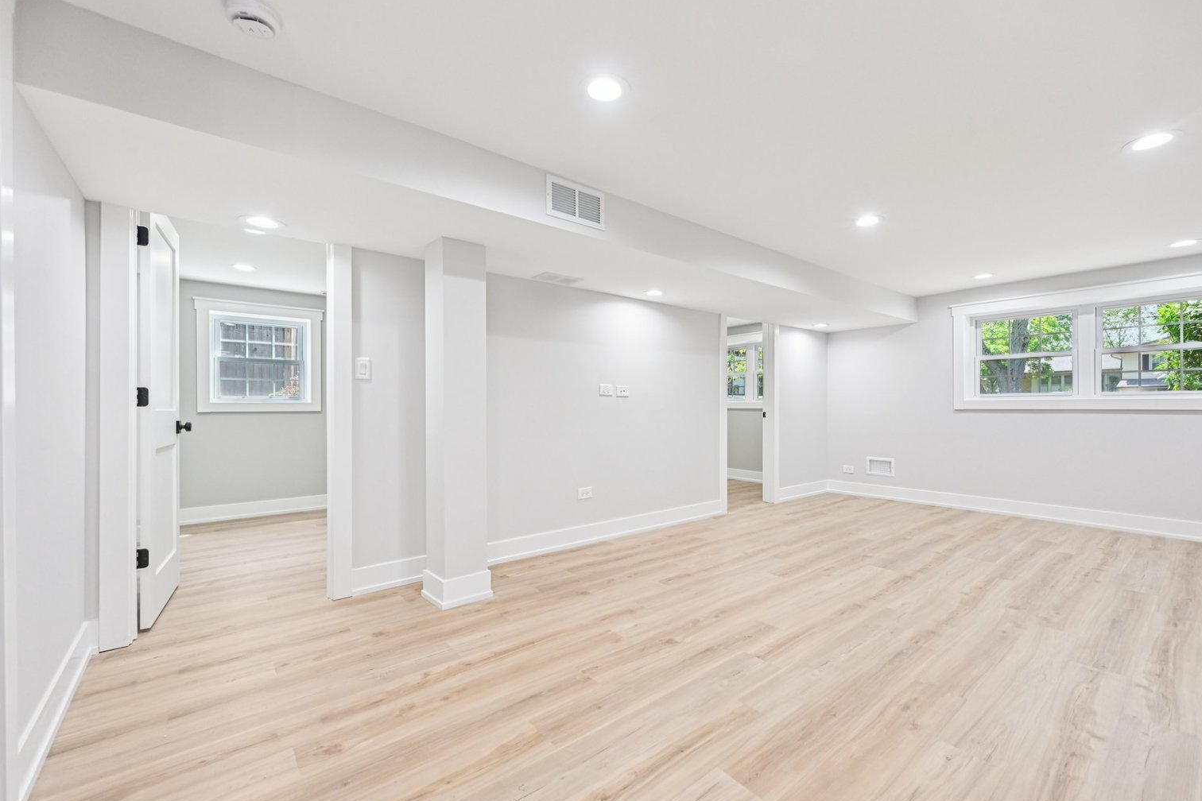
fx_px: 501
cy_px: 400
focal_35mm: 15
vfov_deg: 77.3
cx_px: 630
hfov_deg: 100.3
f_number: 8
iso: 800
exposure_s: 1/60
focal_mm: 14
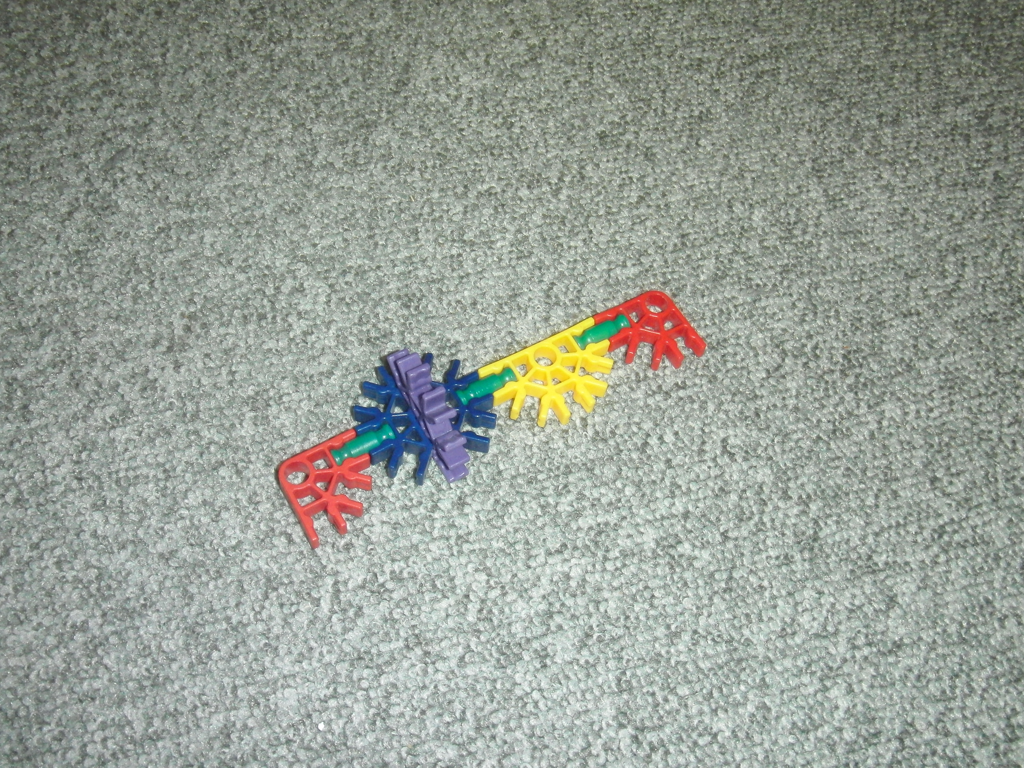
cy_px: 384
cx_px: 512
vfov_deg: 37.7
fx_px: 1124
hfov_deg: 49.0
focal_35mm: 38
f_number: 3.9
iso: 250
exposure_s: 1/40
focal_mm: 6.66
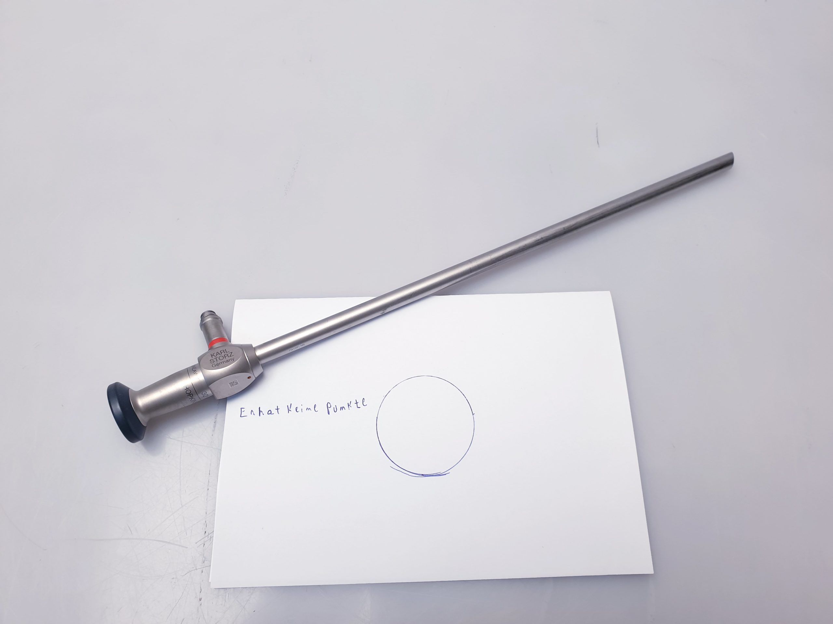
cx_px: 416
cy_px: 312
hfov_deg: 67.3
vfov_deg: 53.1
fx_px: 626
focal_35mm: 26
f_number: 2.4
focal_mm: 4.3
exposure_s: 1/100
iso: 80
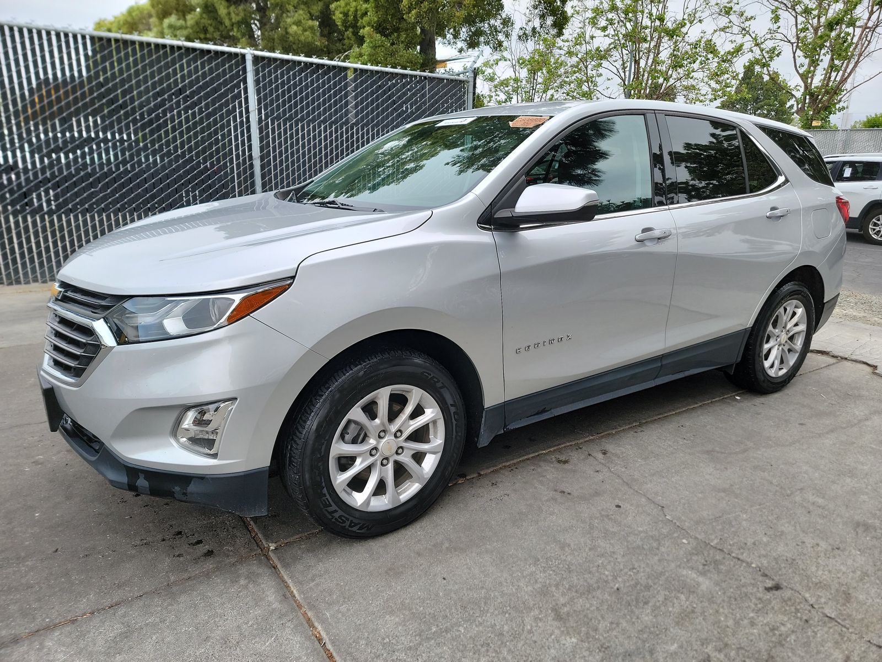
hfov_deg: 71.6
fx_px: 612
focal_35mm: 24
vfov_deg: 56.8
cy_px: 331
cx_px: 441
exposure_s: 1/153
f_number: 1.8
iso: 50
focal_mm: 6.7
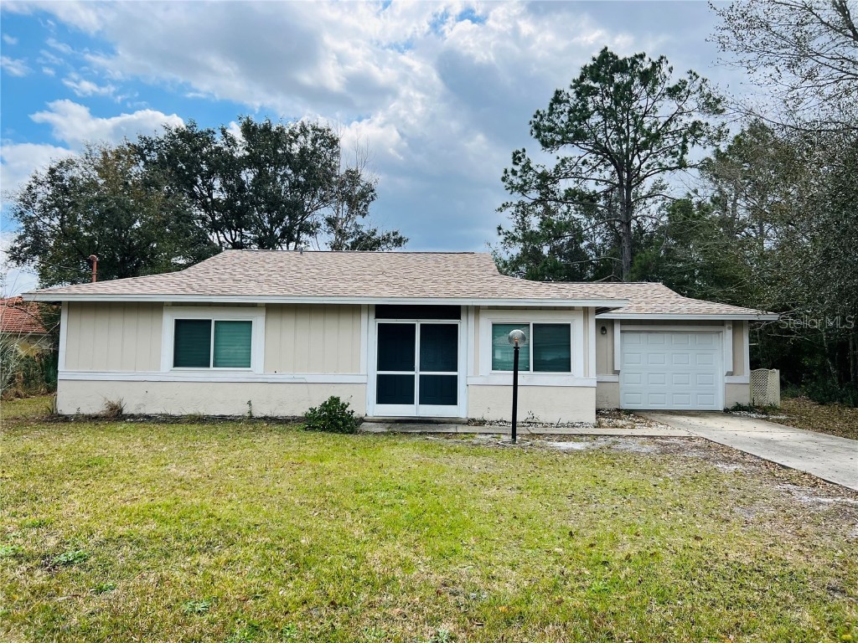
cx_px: 429
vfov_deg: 53.1
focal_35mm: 26
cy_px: 322
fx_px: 644
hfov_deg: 67.3
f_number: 1.5
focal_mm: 5.7
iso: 50
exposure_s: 1/2762
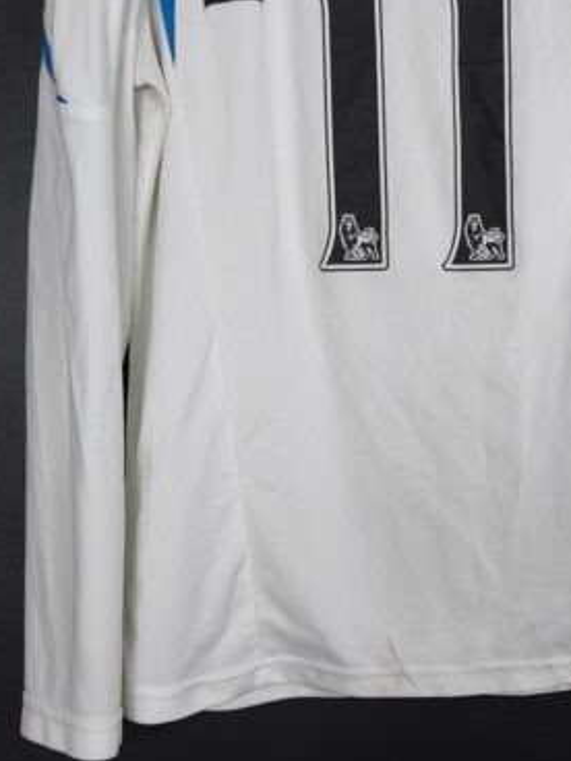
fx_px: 1100
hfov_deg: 28.7
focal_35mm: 50
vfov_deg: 38.1
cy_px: 310
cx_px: 428
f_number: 1.6
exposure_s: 1/30
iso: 100
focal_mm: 6.57
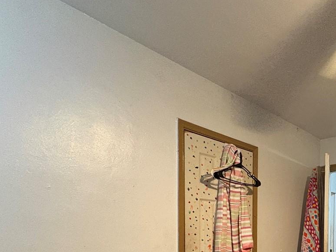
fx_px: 281
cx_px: 320
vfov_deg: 43.2
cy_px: 237
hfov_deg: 51.9
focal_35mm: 29
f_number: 2.2
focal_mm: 2.22
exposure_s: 1/60
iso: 800
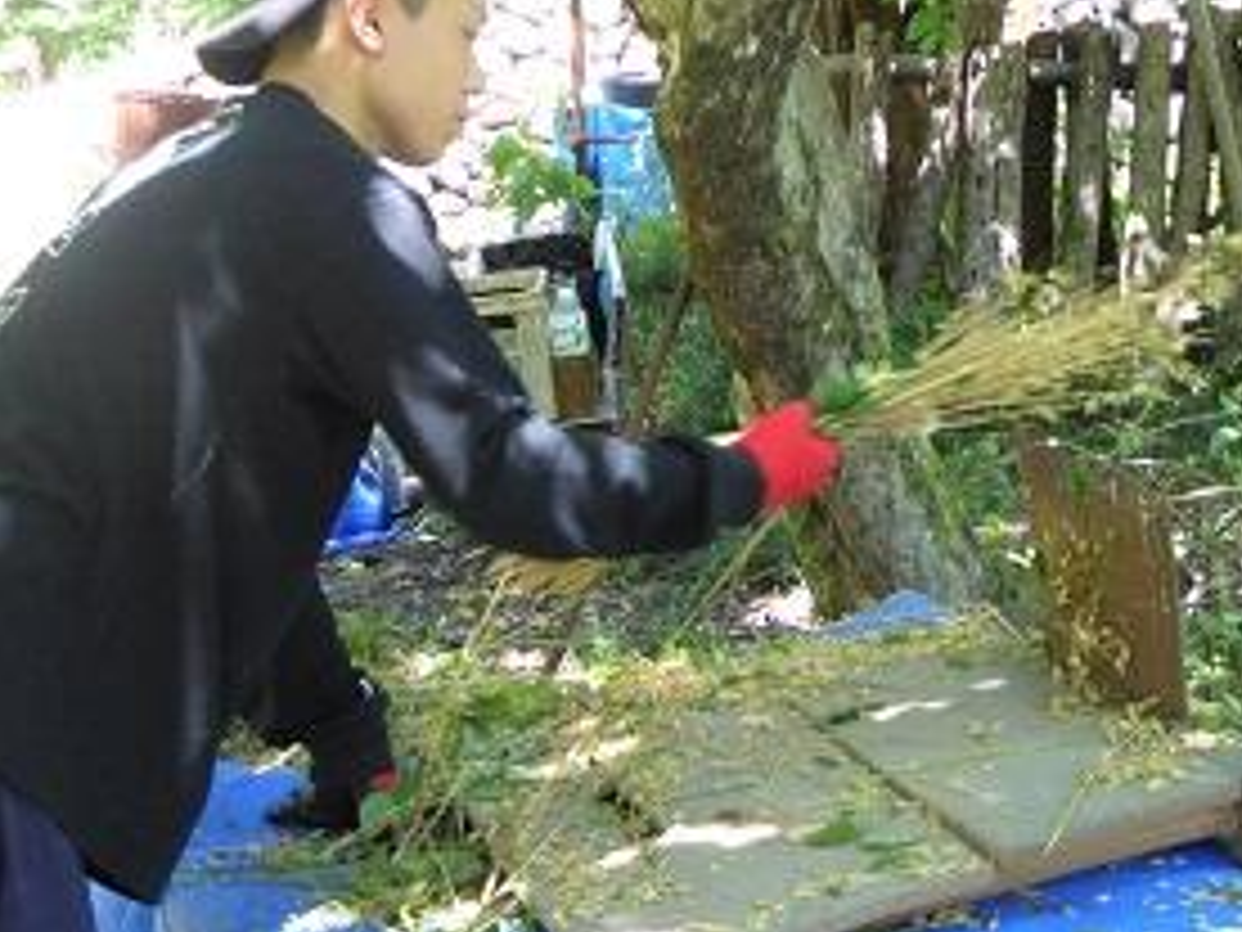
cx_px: 675
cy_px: 279
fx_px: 3122
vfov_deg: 16.9
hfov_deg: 22.5
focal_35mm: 87
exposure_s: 1/125
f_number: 4.2
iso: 500
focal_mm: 10.3
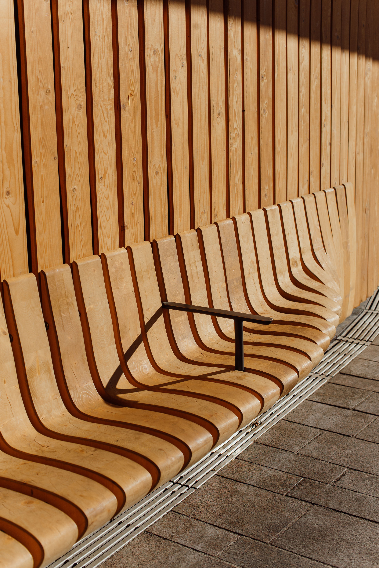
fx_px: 789
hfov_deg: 27.0
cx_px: 190
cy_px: 284
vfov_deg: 39.6
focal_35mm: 50
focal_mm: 50
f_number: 6.3
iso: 160
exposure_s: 1/1600
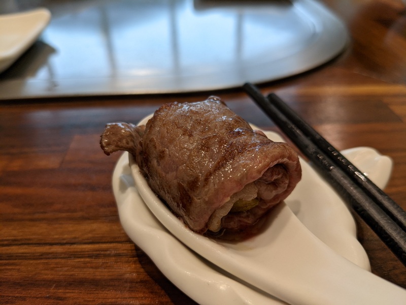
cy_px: 152
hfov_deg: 65.3
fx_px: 317
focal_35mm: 27
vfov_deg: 51.4
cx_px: 203
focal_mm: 4.38
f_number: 1.73
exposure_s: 1/40.6
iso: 60
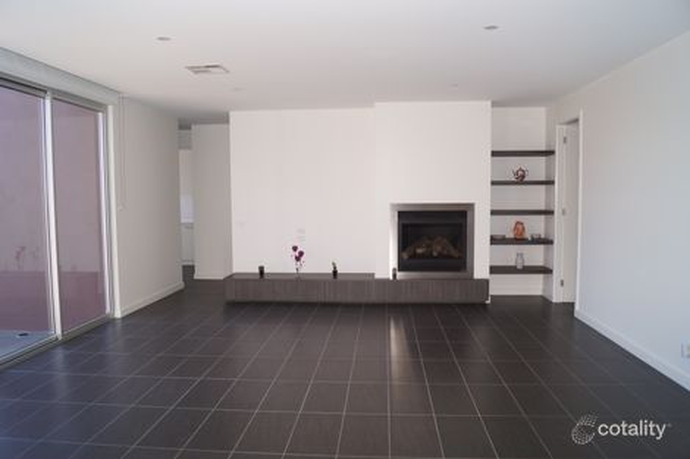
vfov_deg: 47.9
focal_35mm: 27
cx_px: 345
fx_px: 517
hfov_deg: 67.4
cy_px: 230
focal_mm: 18
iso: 100
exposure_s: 1/60
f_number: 4
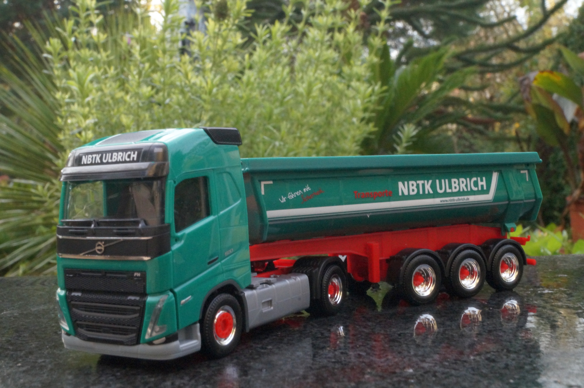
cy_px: 194
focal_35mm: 45
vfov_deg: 29.8
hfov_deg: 43.6
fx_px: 730
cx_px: 292
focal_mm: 30
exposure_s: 1/60
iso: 2500
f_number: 25
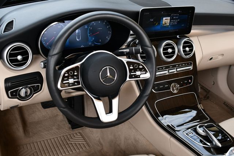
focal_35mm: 44
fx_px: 286
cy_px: 78
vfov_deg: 30.6
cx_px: 117
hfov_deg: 44.5
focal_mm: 22
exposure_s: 1/250
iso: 400
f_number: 5.6
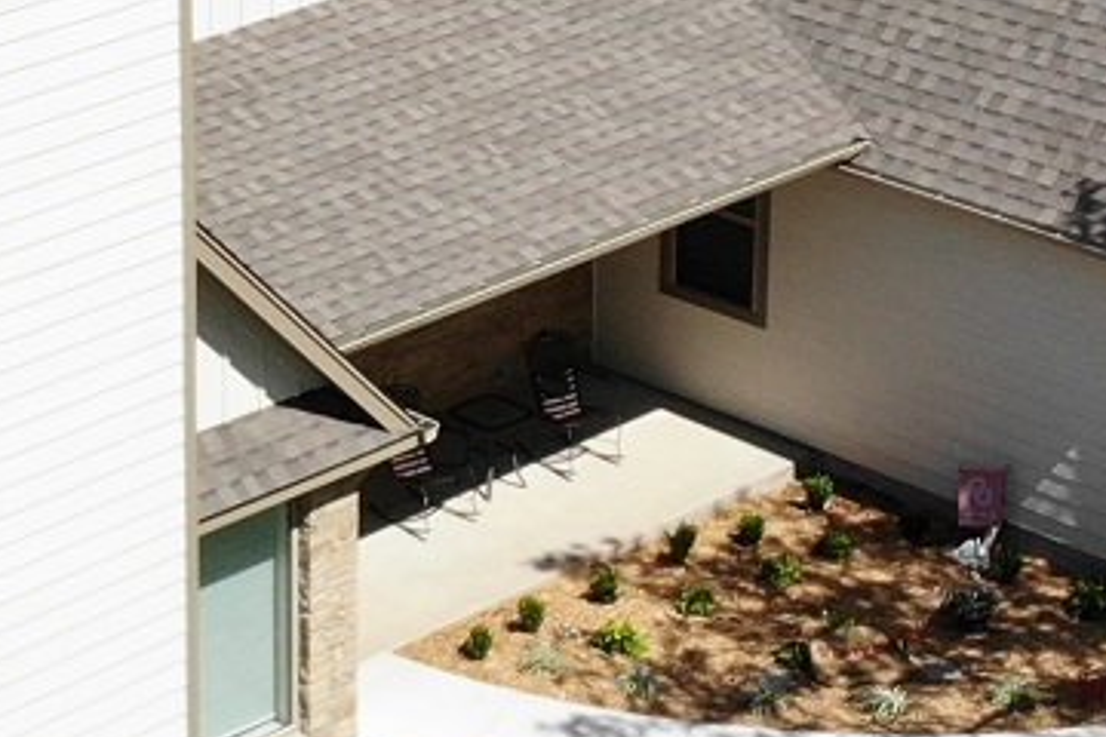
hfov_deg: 15.3
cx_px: 270
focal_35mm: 133
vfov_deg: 10.2
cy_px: 45
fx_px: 4086
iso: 100
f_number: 2.8
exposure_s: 1/870
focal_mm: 4.5
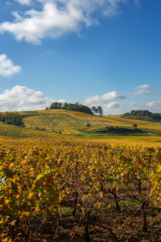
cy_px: 121
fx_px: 336
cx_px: 80
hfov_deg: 27.0
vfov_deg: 39.6
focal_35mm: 50
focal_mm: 50
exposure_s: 1/250
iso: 100
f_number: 8
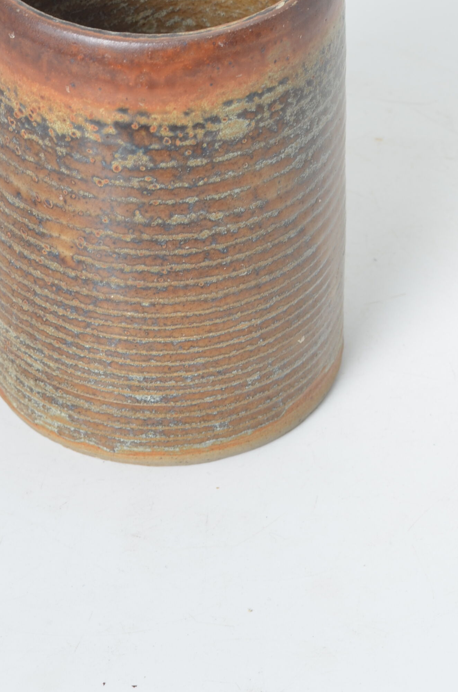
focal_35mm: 139
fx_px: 2664
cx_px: 169
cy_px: 132
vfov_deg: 14.7
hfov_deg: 9.8
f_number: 10
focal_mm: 50
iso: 100
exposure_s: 1/160
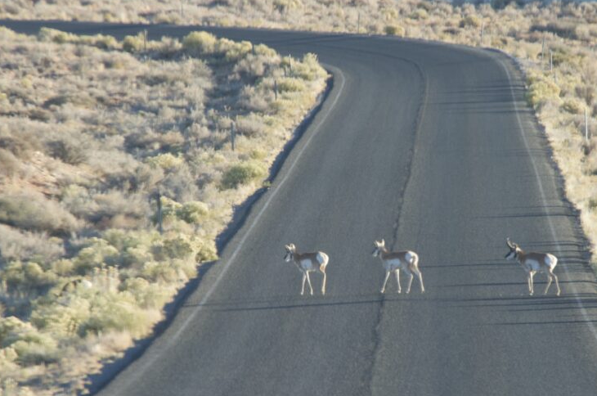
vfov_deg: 2.2
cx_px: 372
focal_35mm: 631
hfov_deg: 3.3
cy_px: 256
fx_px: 10446
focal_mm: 300
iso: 400
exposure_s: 1/200
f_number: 10
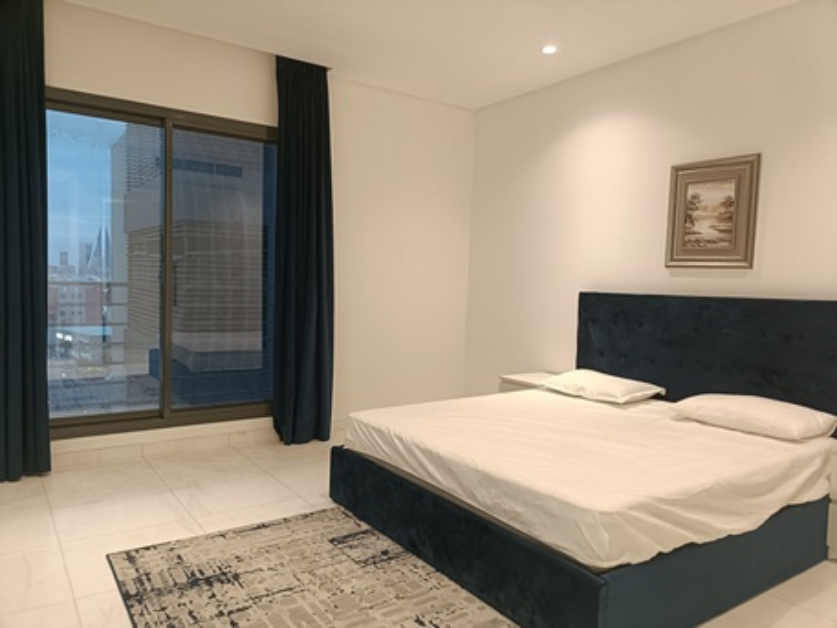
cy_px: 314
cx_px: 418
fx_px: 605
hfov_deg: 69.4
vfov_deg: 54.9
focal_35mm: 25
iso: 1175
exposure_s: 1/50
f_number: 1.7
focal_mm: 4.7
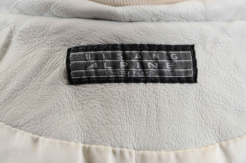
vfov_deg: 8.7
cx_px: 123
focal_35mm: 158
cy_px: 82
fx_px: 1074
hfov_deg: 13.1
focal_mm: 105
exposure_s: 1/80
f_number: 8
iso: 160
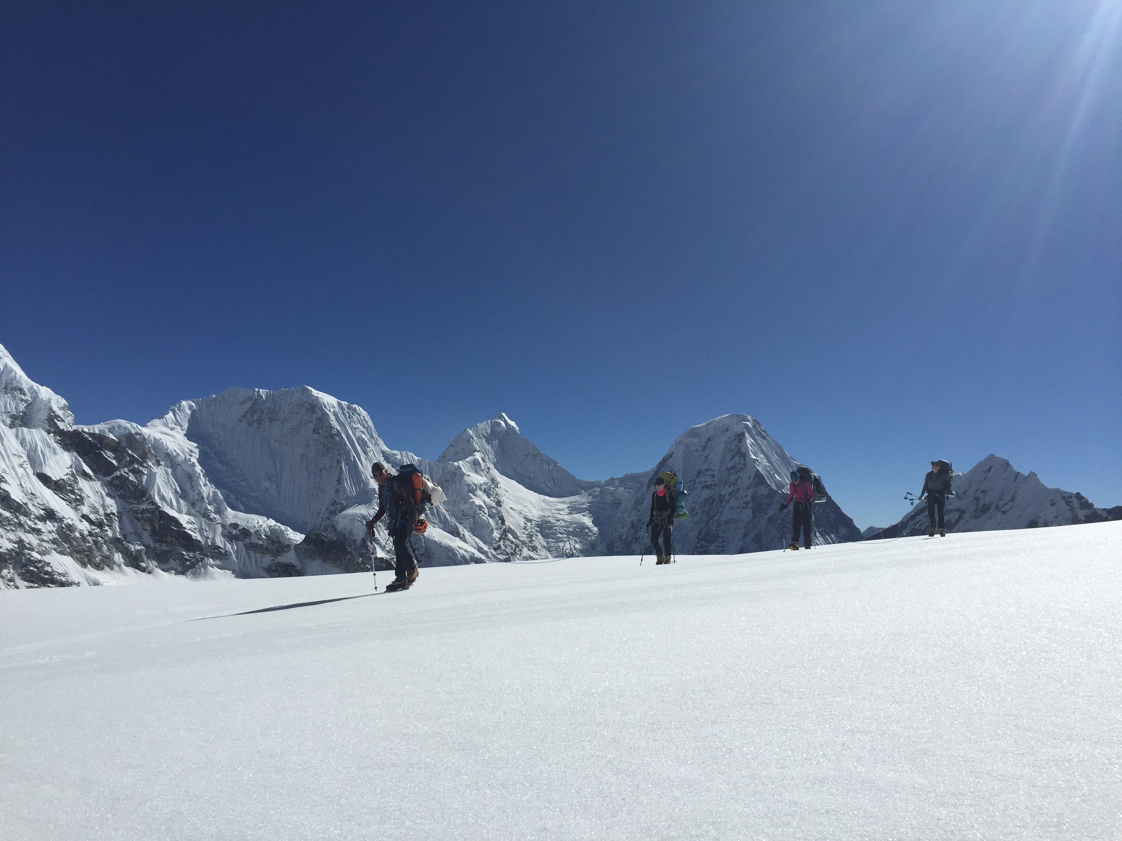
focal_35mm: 29
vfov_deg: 48.2
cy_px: 420
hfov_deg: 61.7
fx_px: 940
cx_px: 561
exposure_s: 1/7937
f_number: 2.2
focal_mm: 4.15
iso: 32
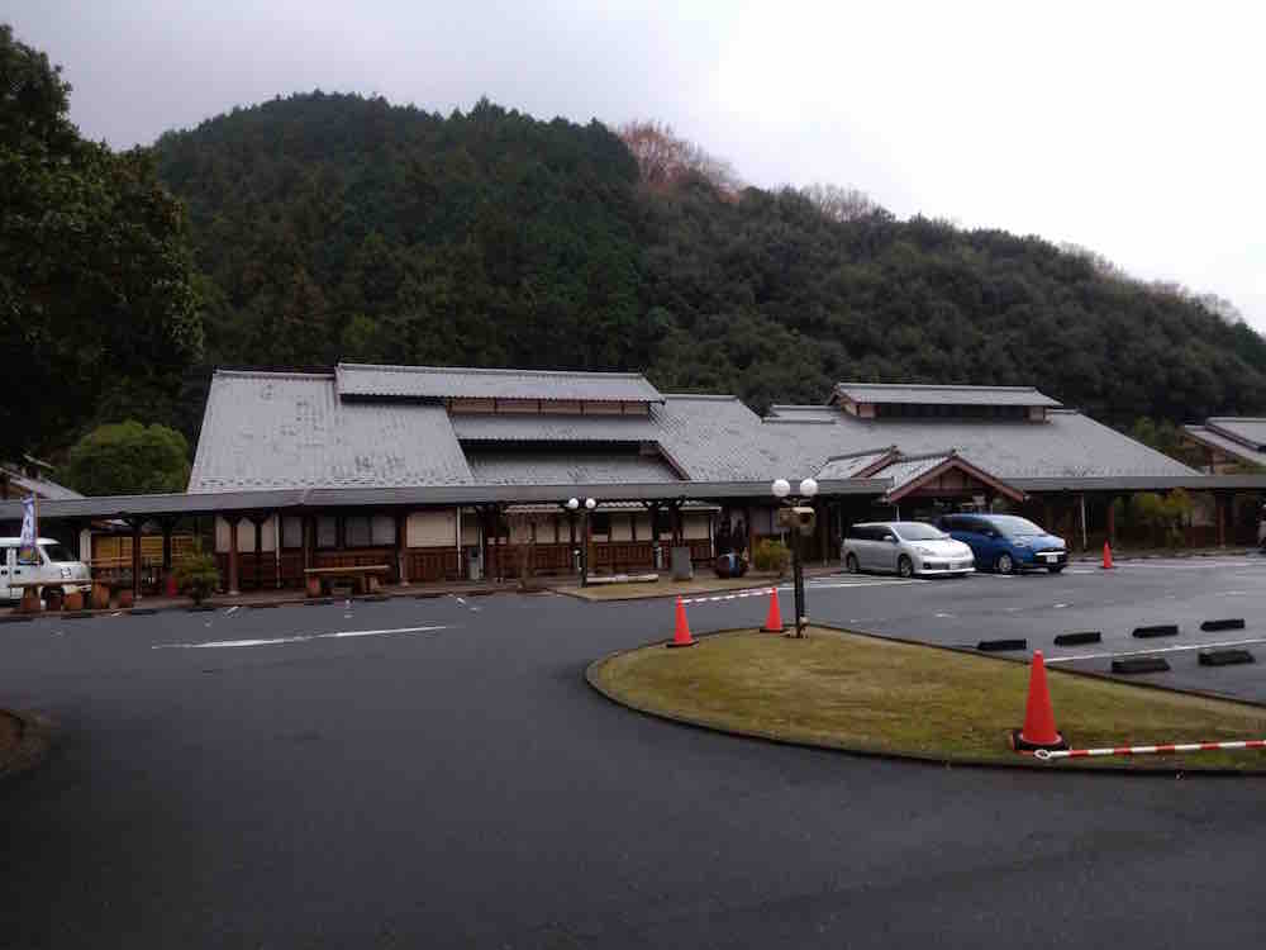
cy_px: 475
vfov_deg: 51.4
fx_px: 987
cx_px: 633
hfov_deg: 65.3
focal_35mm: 27
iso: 40
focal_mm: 2.87
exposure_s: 1/180
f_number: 2.4
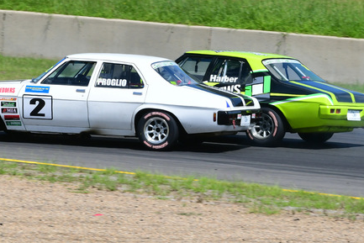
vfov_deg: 2.3
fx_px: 6169
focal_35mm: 610
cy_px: 22
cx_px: 133
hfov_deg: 3.4
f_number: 13
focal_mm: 220
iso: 400
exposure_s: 1/500
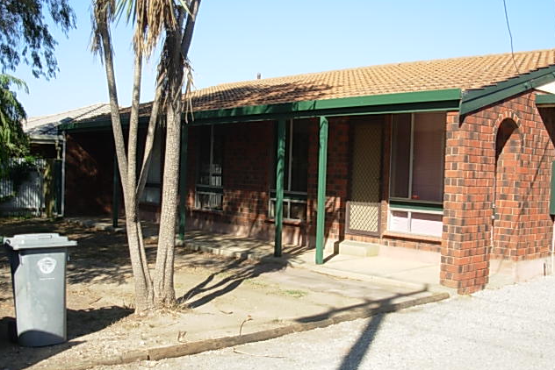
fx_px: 617
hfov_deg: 48.4
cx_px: 279
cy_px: 198
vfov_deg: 33.4
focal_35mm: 40
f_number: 2.9
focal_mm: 6.3
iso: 50
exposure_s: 1/683
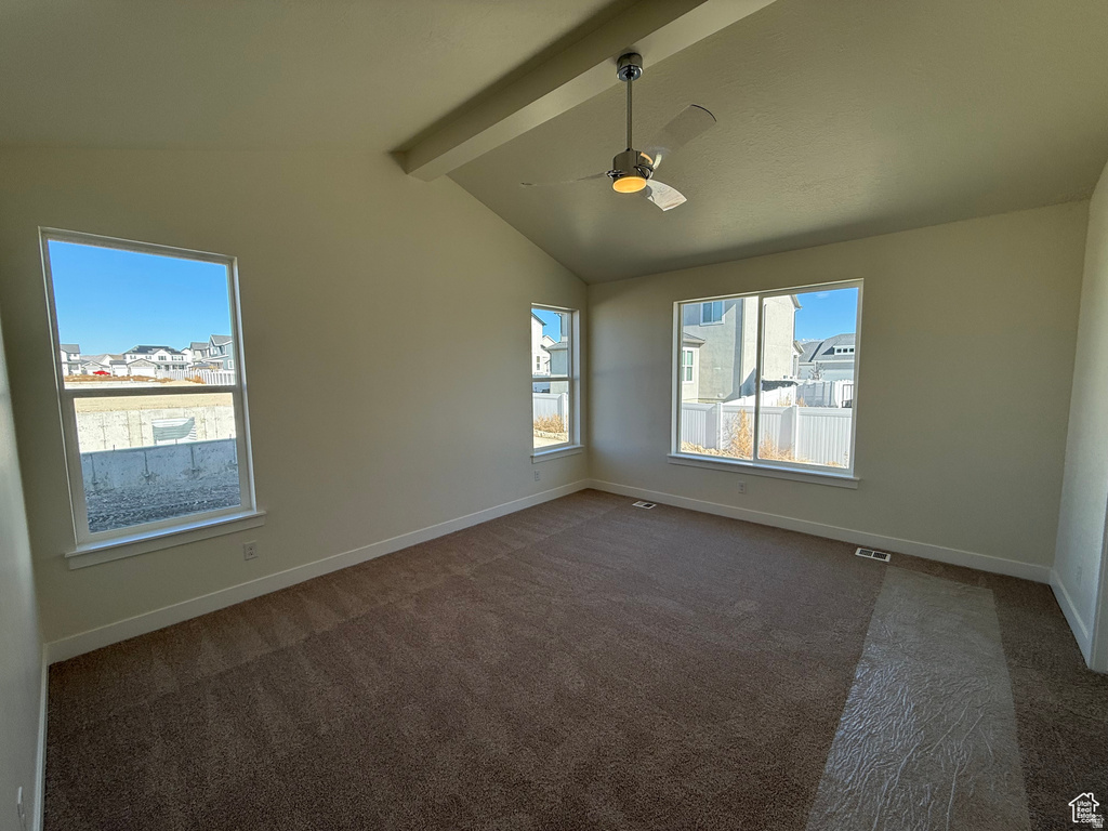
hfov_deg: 102.1
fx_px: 448
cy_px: 416
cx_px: 554
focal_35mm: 14
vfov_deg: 85.7
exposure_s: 1/461
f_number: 2.2
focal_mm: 2.22
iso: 64
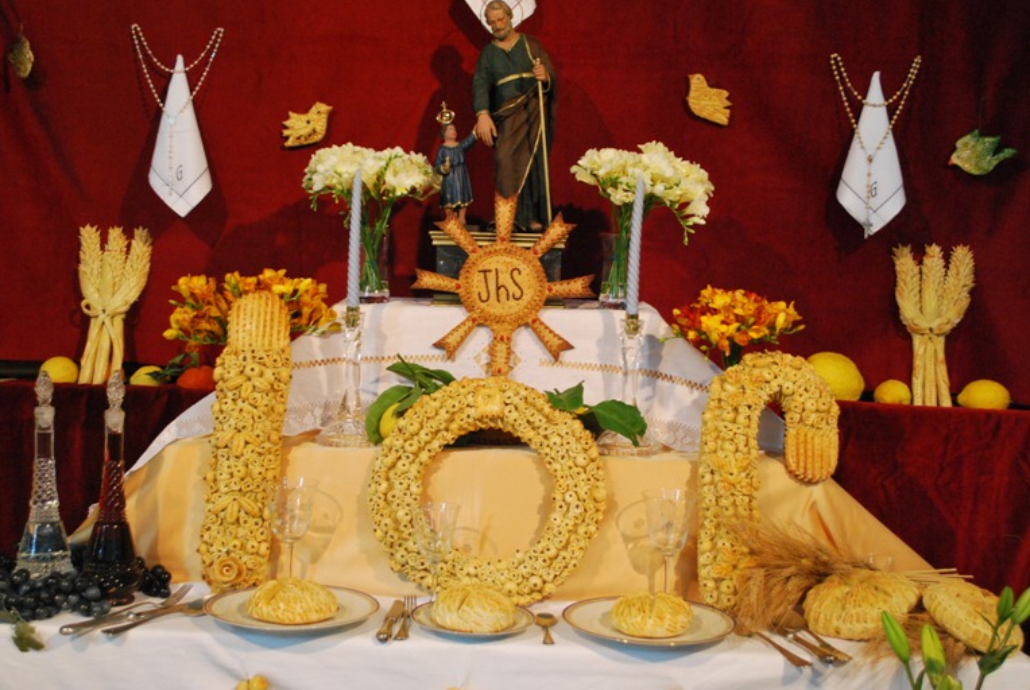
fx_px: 1304
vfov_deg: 29.6
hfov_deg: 43.1
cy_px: 341
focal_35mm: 46
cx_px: 514
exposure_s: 1/30
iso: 1250
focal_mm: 29
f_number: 4.8
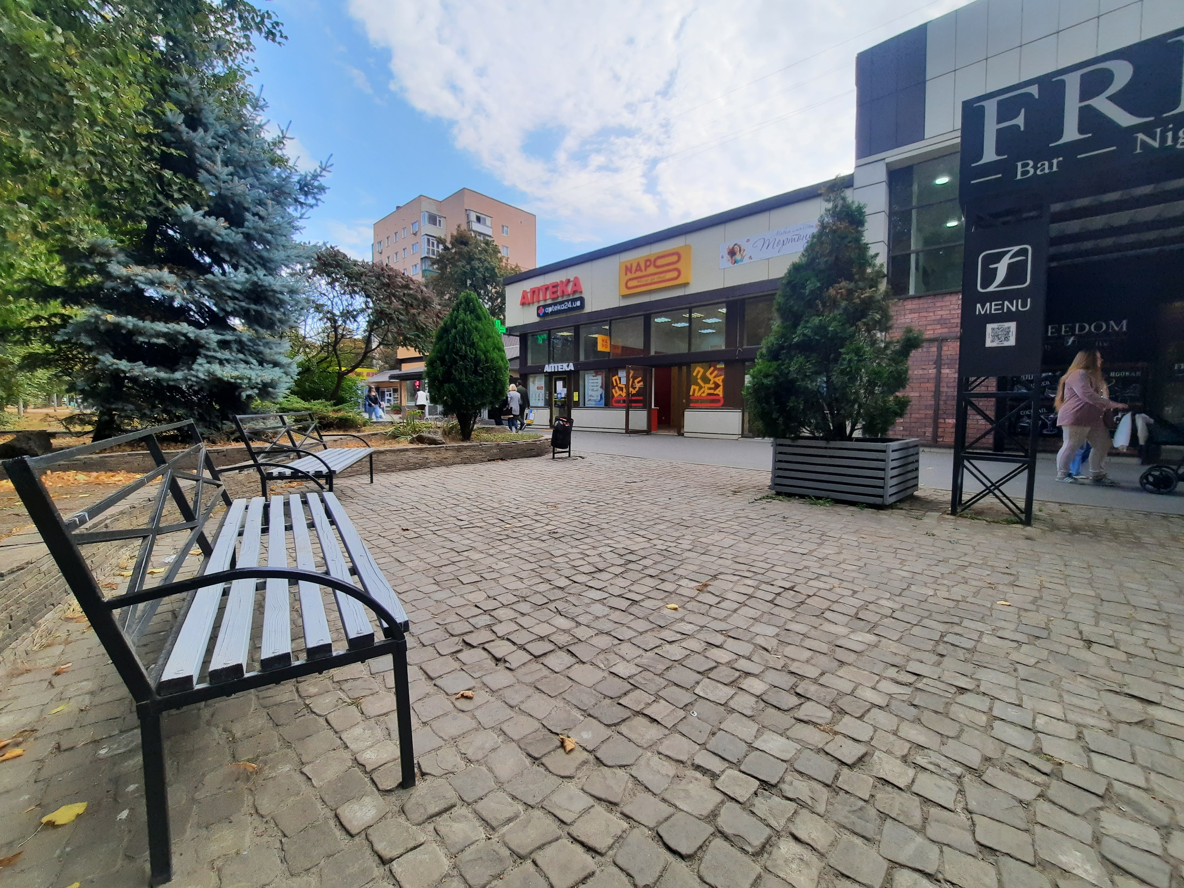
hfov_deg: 106.2
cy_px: 444
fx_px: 445
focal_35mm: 13
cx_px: 592
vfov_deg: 89.9
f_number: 2.2
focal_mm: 1.74
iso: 40
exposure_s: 1/560
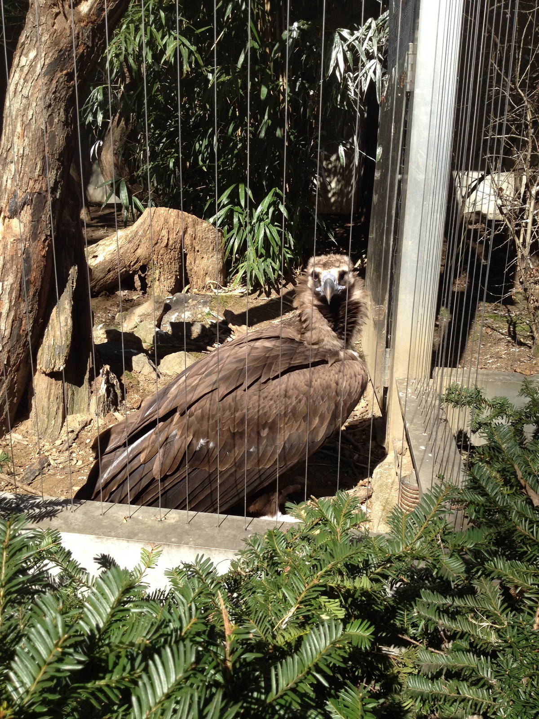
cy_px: 360
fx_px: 727
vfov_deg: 52.6
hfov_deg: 40.7
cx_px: 270
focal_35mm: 35
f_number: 2.4
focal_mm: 4.28
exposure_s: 1/717
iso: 64
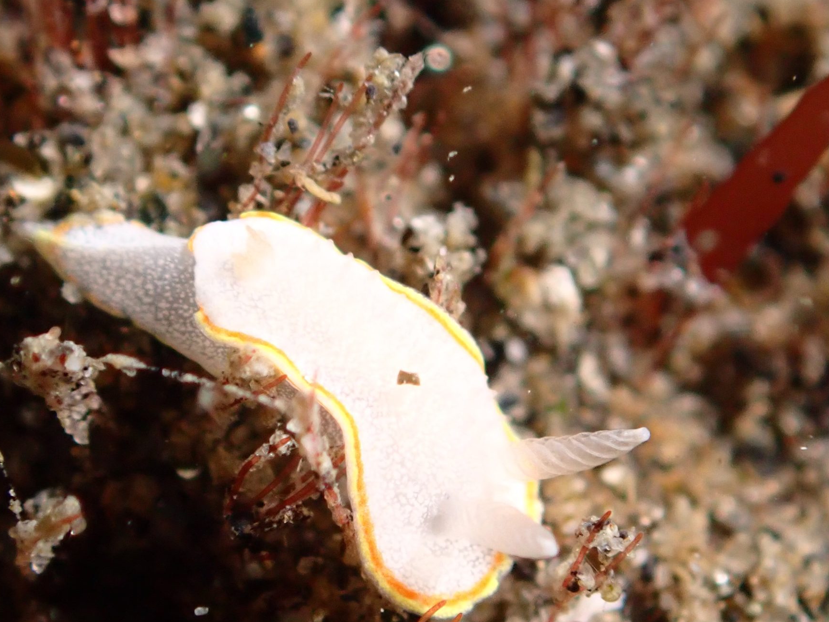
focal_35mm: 148
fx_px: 3544
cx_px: 463
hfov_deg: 13.3
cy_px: 444
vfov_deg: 10.0
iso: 640
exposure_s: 1/400
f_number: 4.9
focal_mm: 18
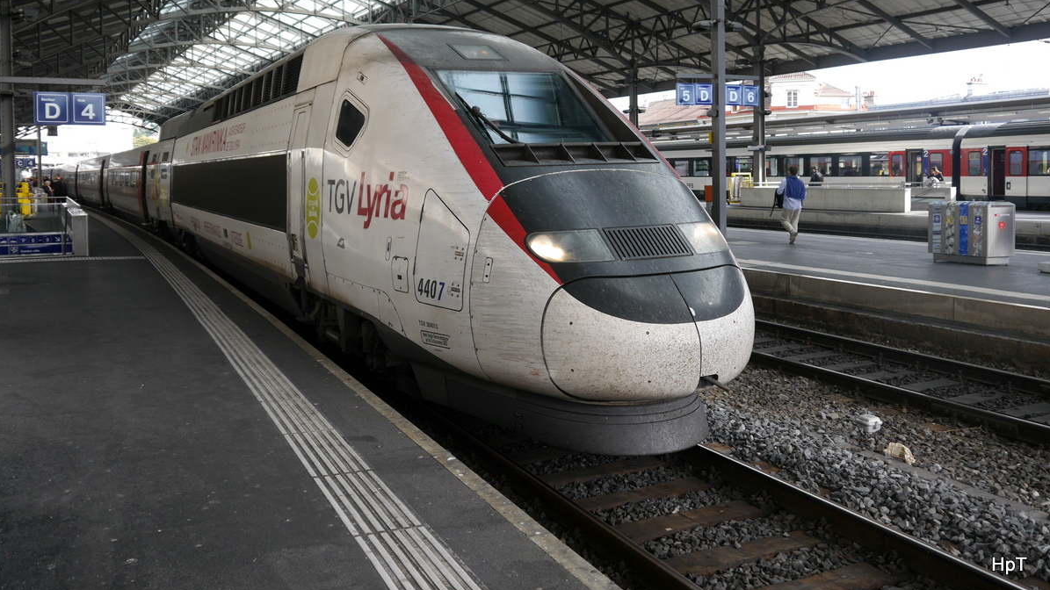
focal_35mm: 35
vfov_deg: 33.4
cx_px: 525
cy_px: 202
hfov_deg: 56.6
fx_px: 974
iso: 160
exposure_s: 1/125
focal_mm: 16
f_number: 4.5
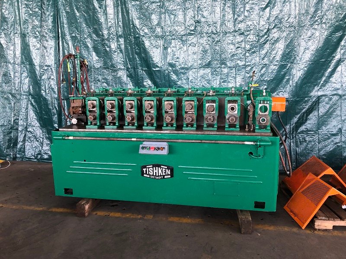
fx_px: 280
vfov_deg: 49.7
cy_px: 130
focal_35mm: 28
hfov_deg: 63.4
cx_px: 173
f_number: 1.8
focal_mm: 3.99
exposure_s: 1/15
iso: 40
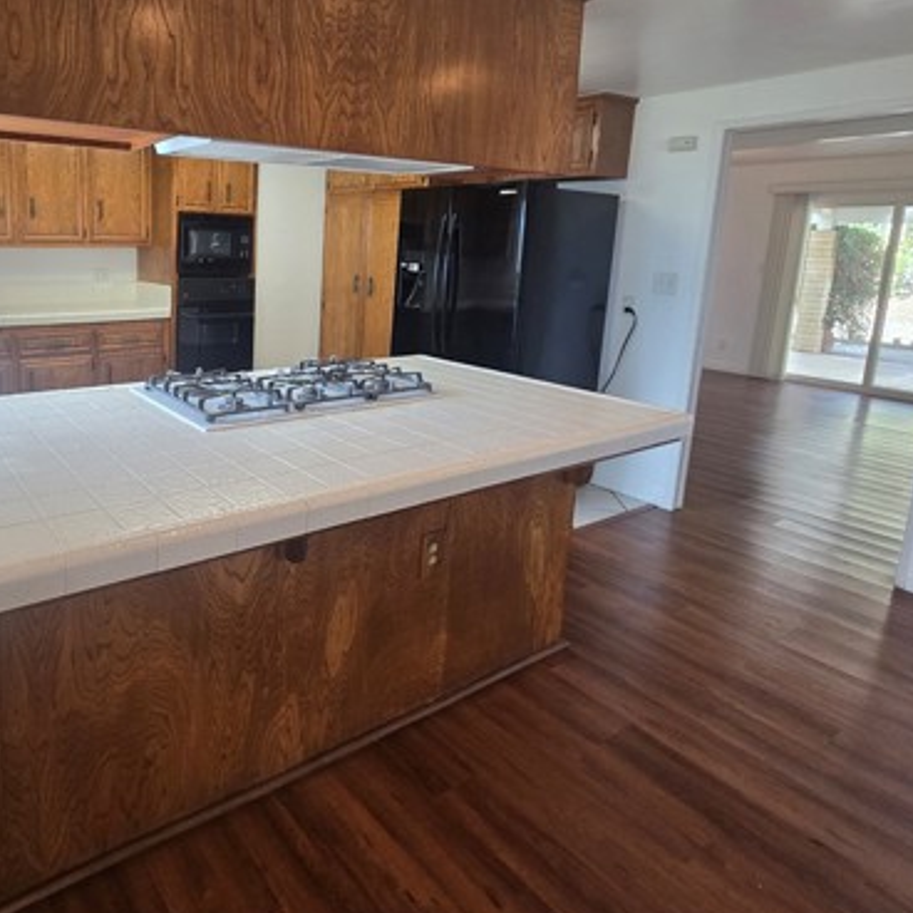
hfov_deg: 69.9
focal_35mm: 20
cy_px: 352
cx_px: 228
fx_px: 597
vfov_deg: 73.8
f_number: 2.2
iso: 80
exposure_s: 1/60
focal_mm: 2.2
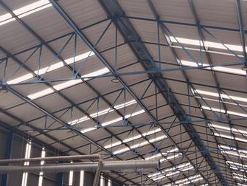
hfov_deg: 31.1
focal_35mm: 62
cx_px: 111
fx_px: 443
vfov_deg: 22.8
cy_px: 0
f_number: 1.8
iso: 111
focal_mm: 4.7
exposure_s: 1/100
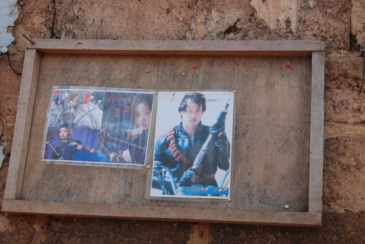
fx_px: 639
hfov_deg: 31.9
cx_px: 182
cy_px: 122
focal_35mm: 63
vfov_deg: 21.6
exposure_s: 1/400
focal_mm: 42
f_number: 10
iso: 500
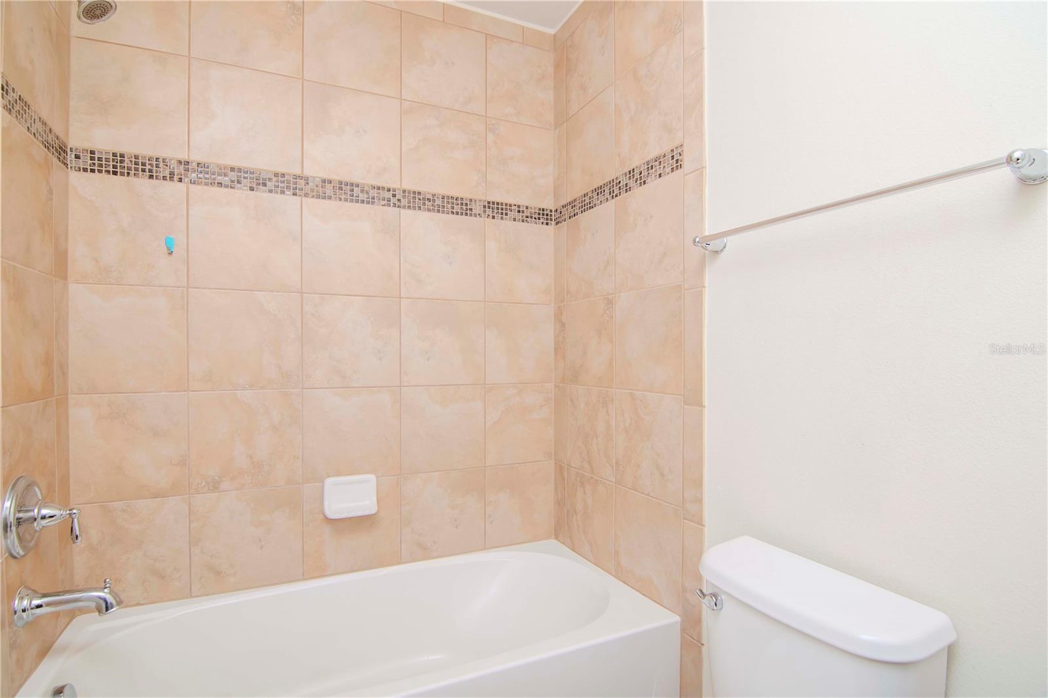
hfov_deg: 95.0
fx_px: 480
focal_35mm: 16
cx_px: 524
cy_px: 349
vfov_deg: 72.0
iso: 400
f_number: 5
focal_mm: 11
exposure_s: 1/200
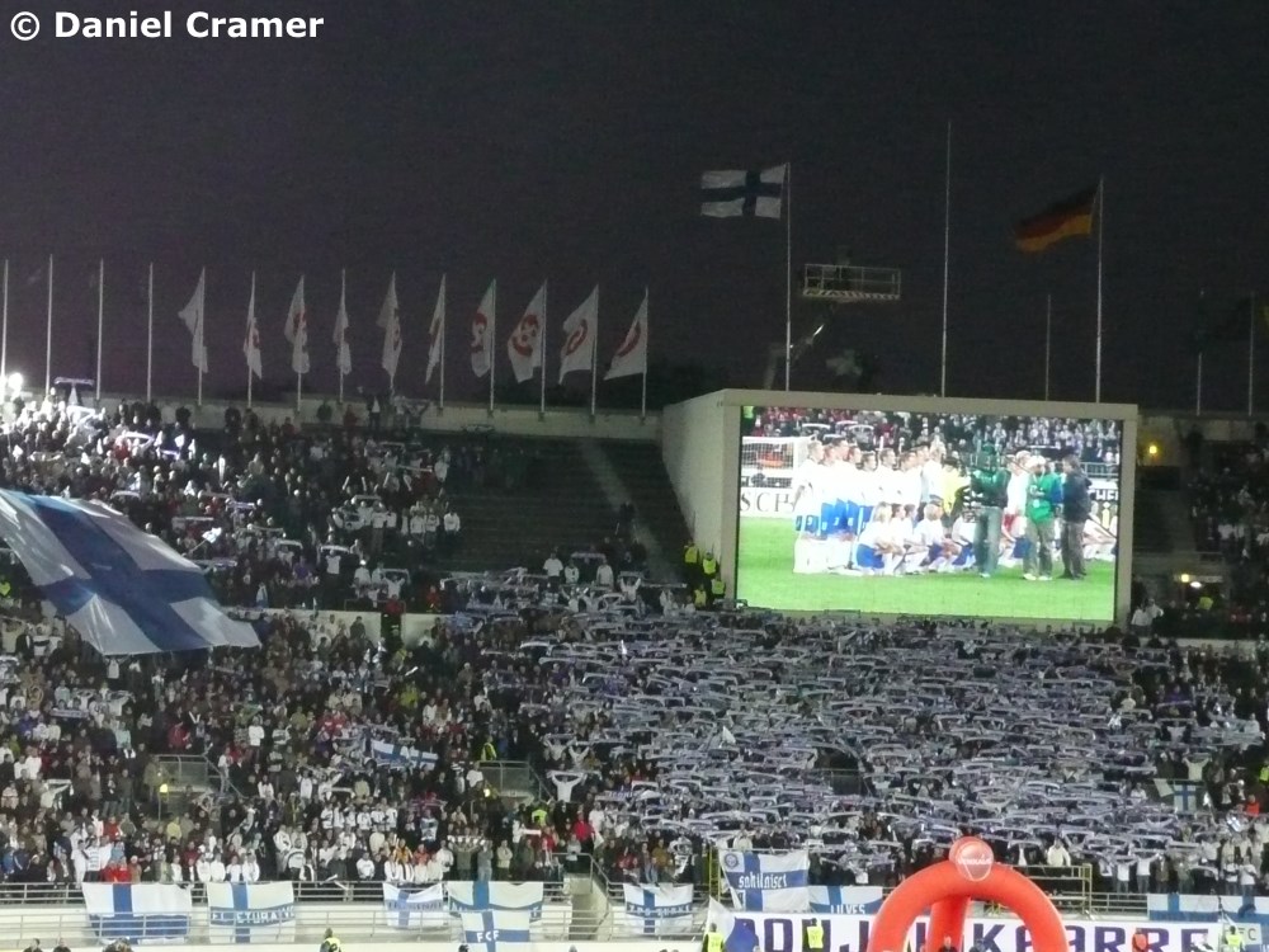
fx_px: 5206
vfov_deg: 10.4
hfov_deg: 13.9
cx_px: 634
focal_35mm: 142
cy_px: 476
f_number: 4.7
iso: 640
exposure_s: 1/60
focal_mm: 16.9
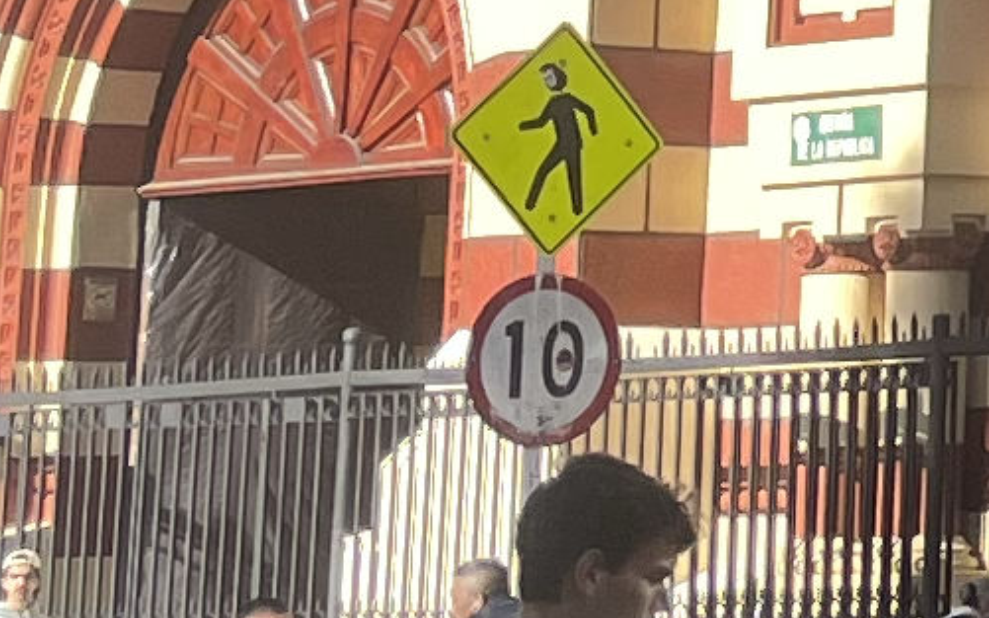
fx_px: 5983
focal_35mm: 222
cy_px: -954
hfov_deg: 8.5
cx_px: 2513
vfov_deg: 5.7
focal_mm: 5.1
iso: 50
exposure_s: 1/1075
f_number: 1.6
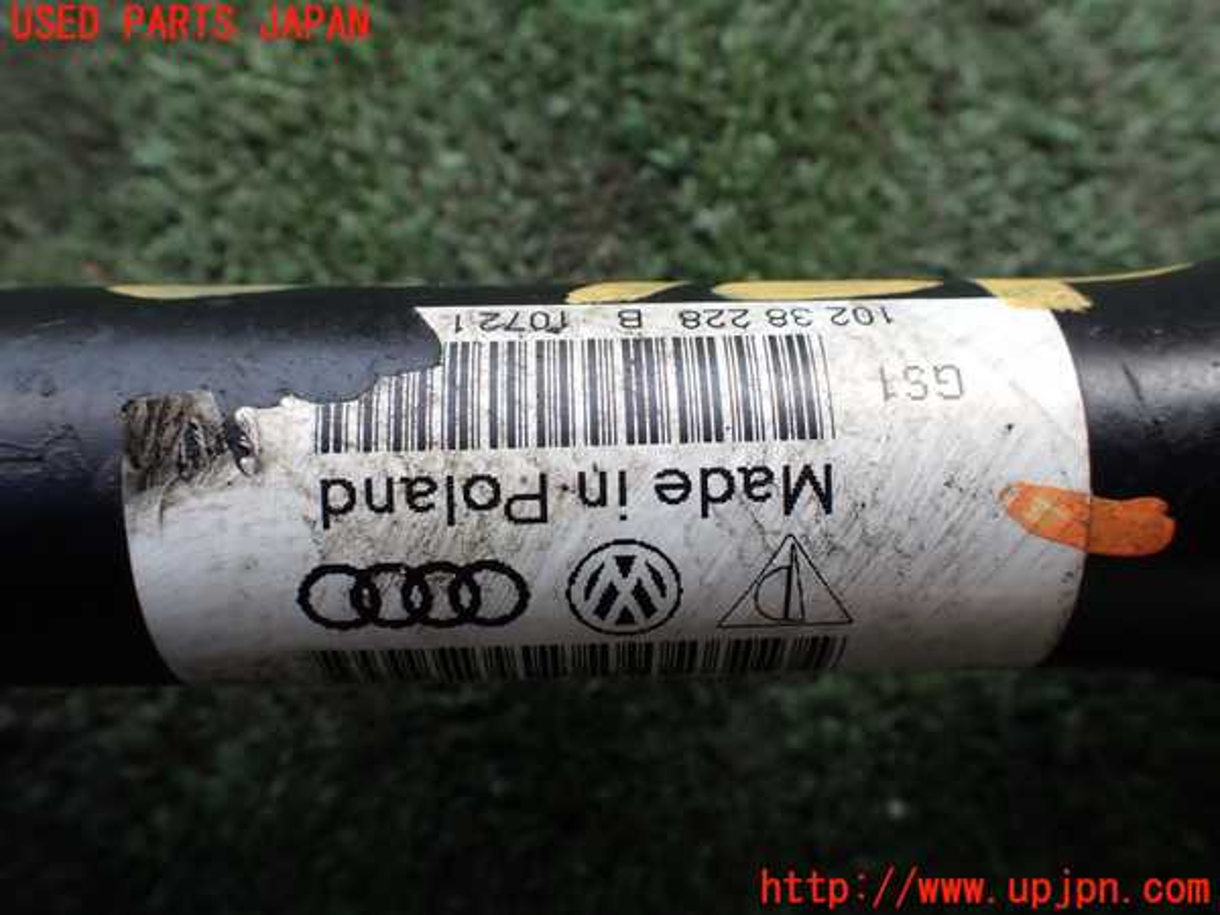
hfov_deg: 60.0
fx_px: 1057
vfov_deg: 46.8
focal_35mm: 30
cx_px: 610
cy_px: 458
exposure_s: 1/160
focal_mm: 5.4
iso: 100
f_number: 3.2
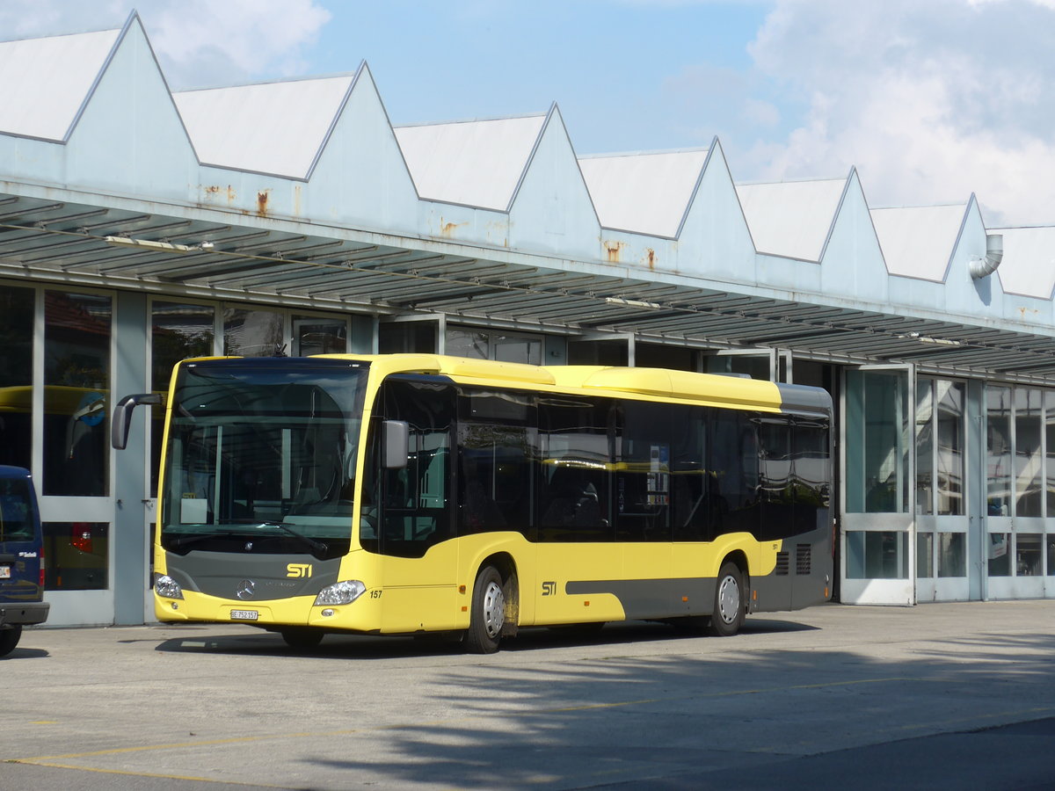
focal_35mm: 103
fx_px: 3139
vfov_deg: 14.4
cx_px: 528
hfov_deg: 19.1
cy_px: 396
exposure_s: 1/640
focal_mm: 20.4
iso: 80
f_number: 4.8
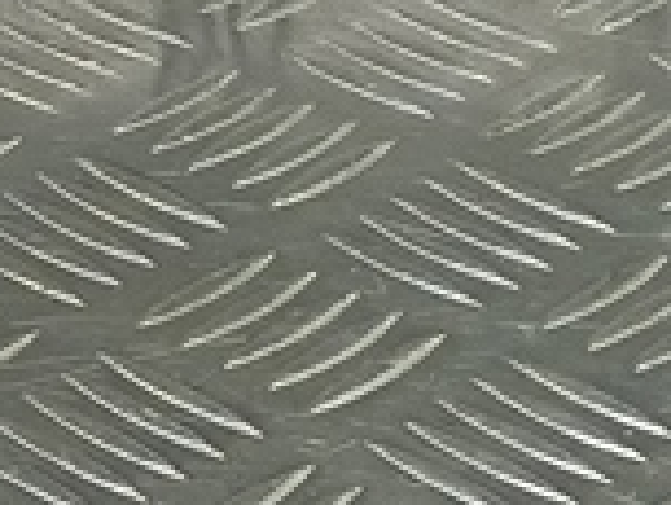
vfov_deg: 9.2
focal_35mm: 154
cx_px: -259
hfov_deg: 12.3
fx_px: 2987
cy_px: 909
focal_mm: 4.11
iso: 111
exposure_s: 1/50
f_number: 1.6
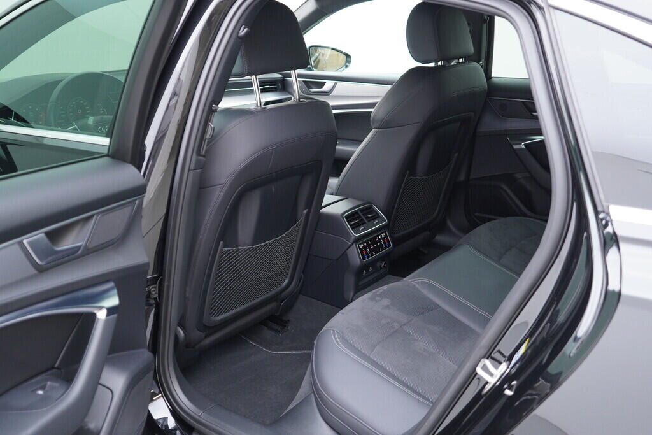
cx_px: 326
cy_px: 218
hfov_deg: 53.1
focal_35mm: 36
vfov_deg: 36.9
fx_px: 652
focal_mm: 24
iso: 400
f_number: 2.8
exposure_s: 1/40
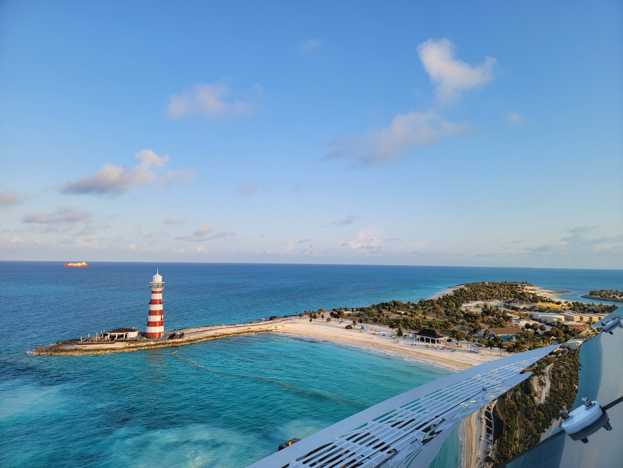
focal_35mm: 24
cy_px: 234
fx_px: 432
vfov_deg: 56.8
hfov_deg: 71.6
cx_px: 312
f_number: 1.8
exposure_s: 1/499
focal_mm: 6.7
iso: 16
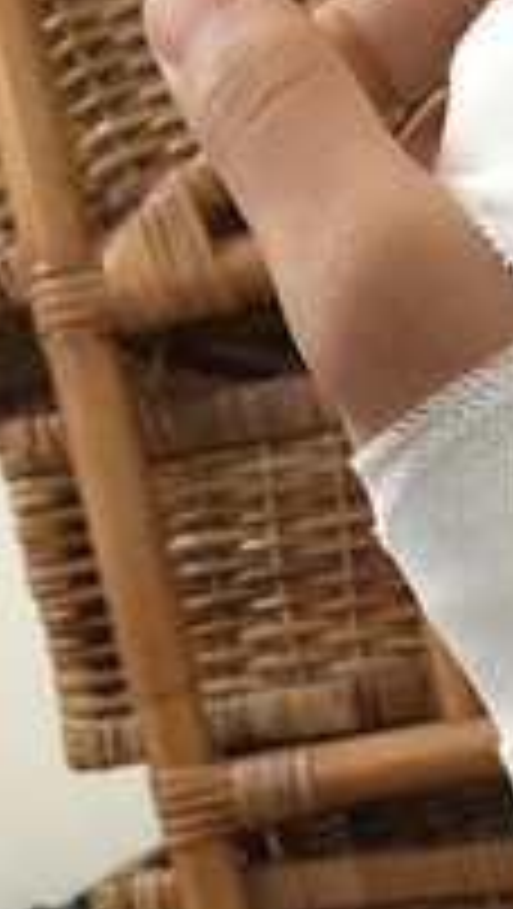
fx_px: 1809
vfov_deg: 27.1
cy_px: 837
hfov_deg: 15.4
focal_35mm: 75
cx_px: 657
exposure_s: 1/30
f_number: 2.2
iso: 100
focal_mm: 4.15
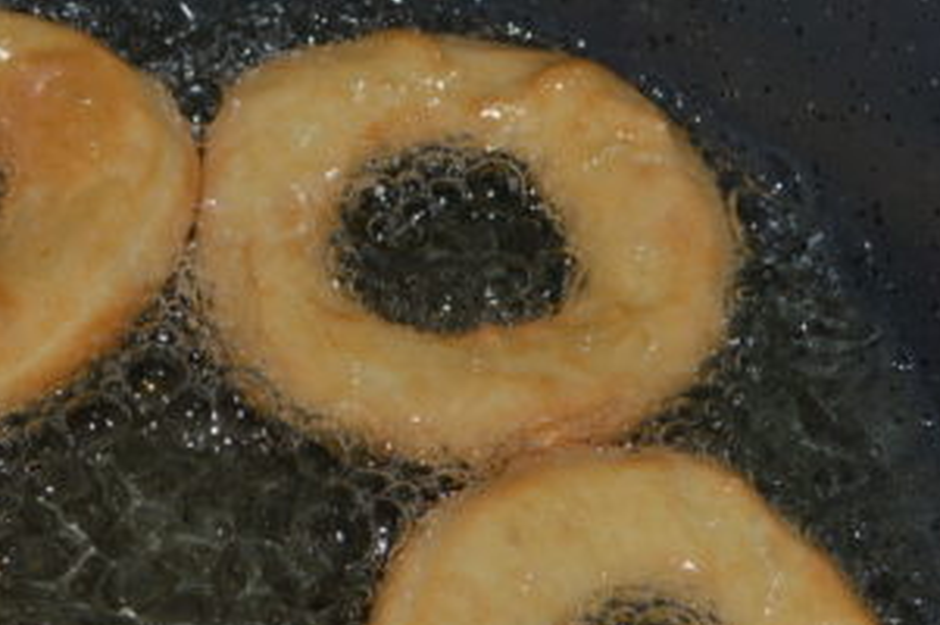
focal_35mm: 101
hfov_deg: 20.0
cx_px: 184
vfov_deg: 13.4
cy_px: 498
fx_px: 2639
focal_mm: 29
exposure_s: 1/60
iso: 100
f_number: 8
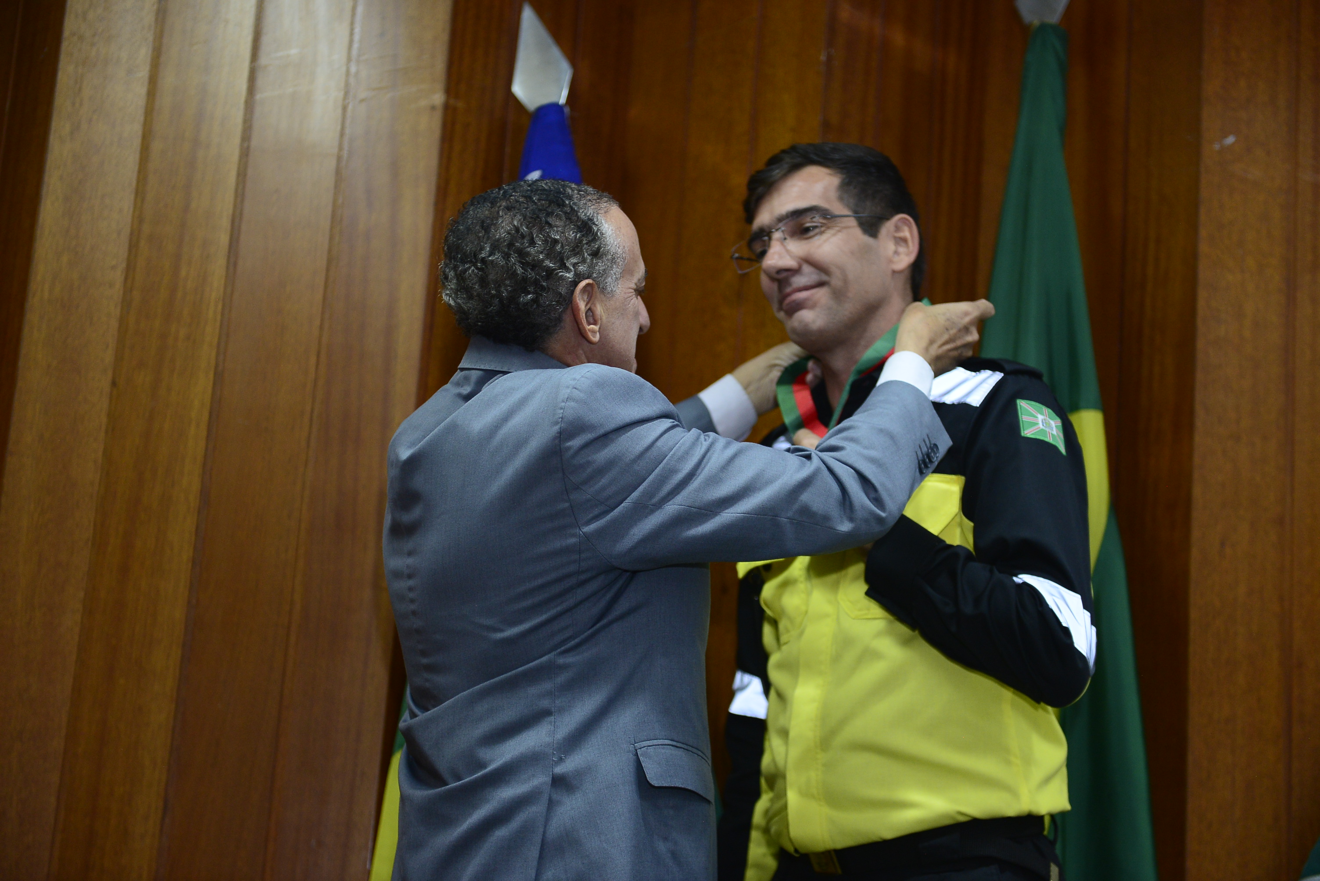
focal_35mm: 70
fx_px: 2568
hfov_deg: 28.8
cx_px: 660
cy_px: 440
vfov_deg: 19.5
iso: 1600
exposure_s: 1/125
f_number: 2.8
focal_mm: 70
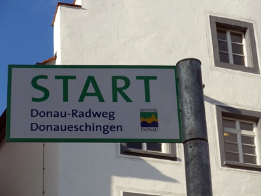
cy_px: 98
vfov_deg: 13.0
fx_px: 860
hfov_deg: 17.3
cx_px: 130
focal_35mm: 114
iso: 80
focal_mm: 24.3
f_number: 5.2
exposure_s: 1/400
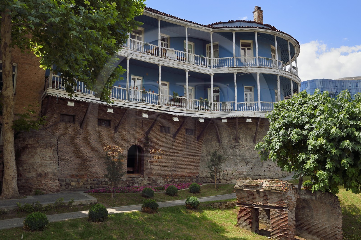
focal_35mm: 29
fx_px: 291
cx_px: 180
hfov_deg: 63.7
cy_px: 120
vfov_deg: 44.9
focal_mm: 29
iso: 200
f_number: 10
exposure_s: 1/250
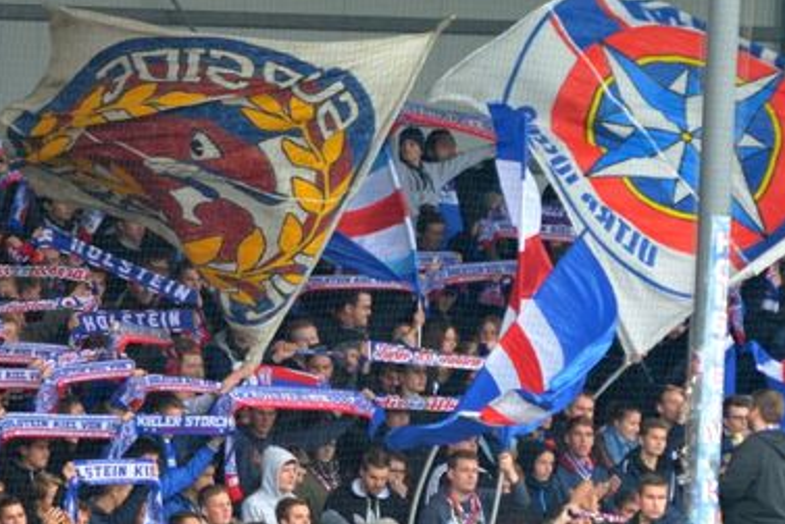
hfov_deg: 4.5
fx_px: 9885
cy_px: 356
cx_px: 485
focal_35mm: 453
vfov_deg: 3.0
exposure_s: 1/500
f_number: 2.8
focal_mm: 200
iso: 800
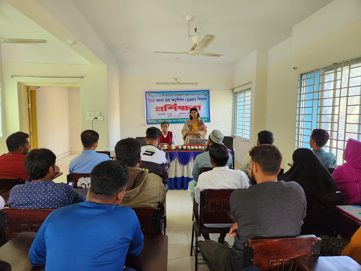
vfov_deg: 58.9
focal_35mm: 23
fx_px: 240
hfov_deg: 73.9
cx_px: 180
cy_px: 136
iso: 320
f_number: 1.8
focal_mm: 5.4
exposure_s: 1/120
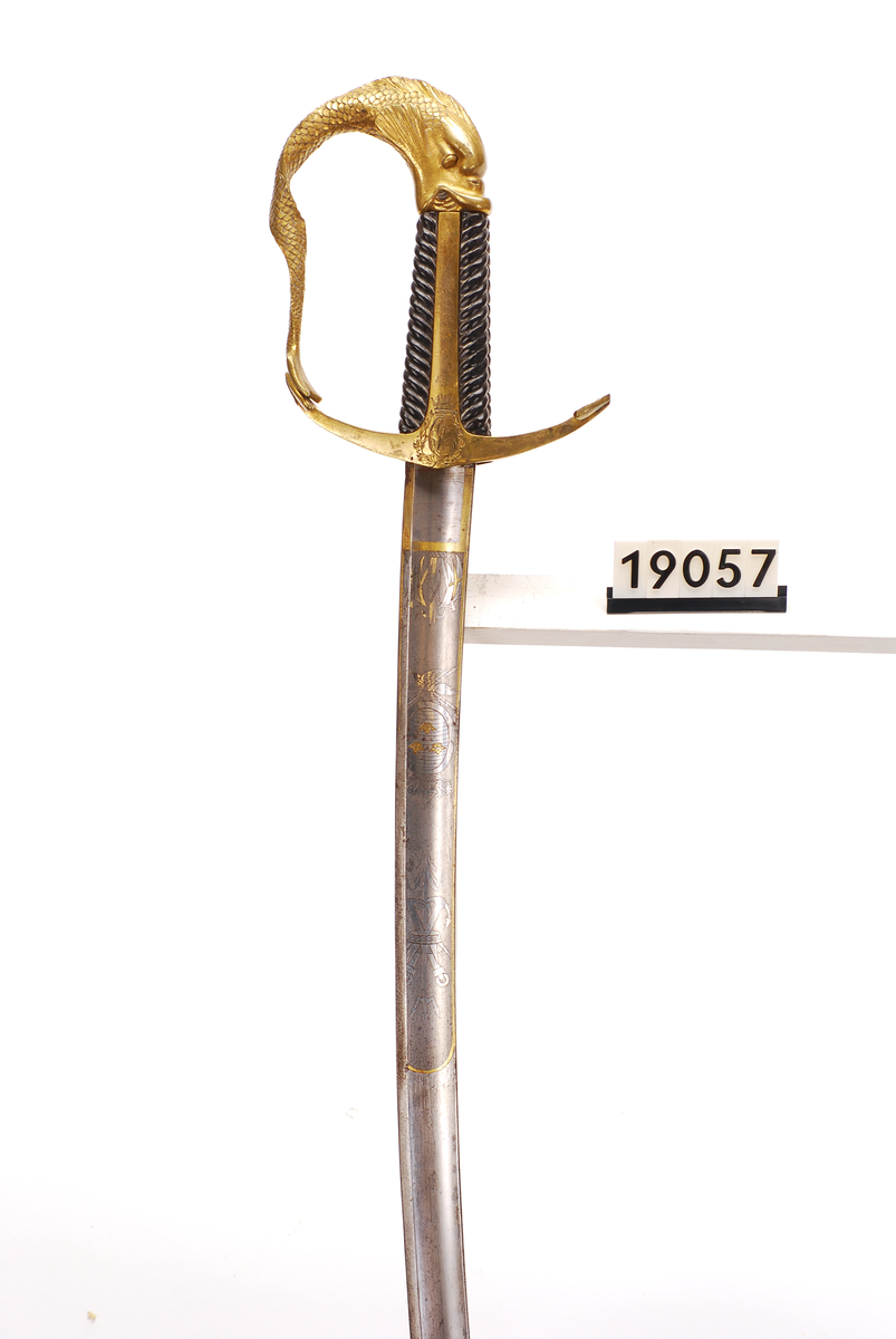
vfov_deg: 19.4
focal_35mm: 105
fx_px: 3910
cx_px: 448
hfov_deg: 13.1
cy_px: 670
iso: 100
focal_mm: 70
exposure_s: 1/60
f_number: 10
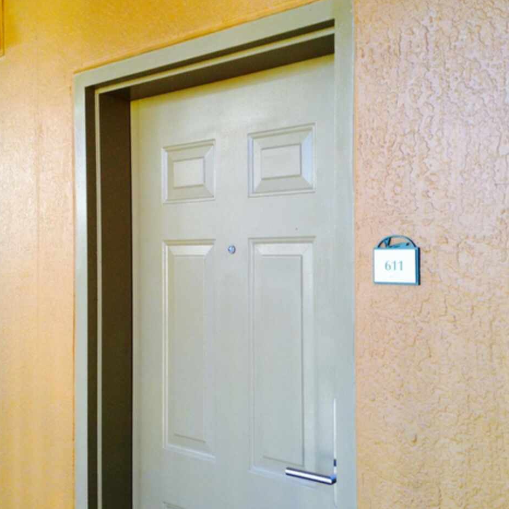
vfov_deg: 41.9
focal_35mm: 40
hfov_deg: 41.8
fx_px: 665
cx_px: 273
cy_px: 250
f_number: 2.4
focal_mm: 3.3
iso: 40
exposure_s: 1/60
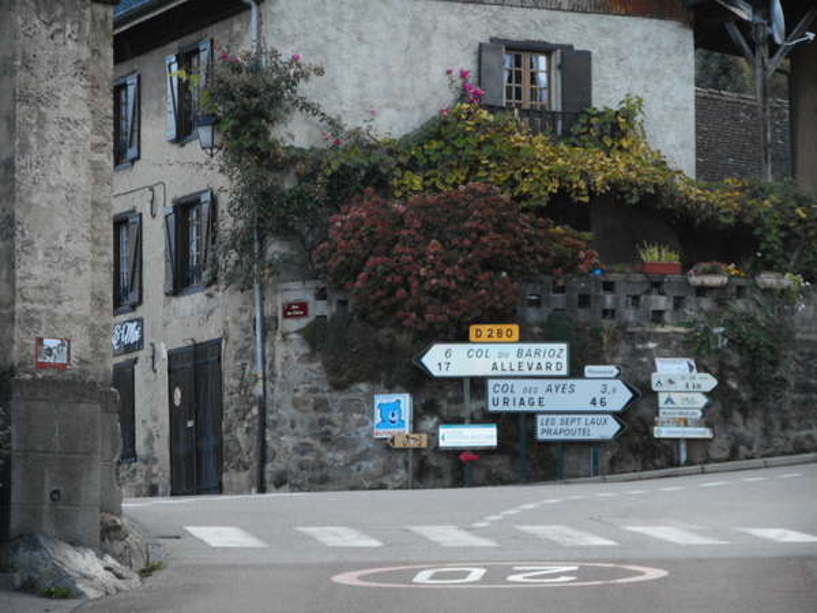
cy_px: 306
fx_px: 4130
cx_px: 408
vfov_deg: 8.5
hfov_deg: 11.3
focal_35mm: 175
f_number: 6.4
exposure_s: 1/60
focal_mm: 31.4
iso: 250
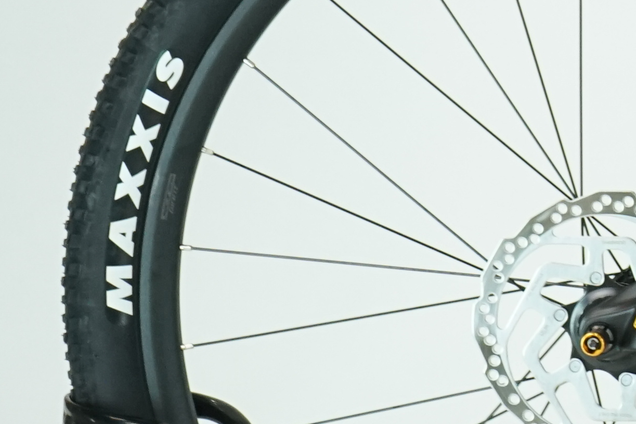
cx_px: 1547
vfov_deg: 5.3
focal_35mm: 260
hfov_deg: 7.4
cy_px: -11
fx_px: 4592
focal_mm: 53
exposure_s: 1/200
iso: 1600
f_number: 5.6
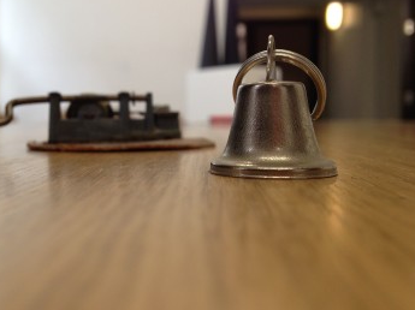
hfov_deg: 42.0
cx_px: 172
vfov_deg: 32.0
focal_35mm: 45
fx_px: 539
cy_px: 119
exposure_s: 1/24
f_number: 2.4
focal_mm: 4.12
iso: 50
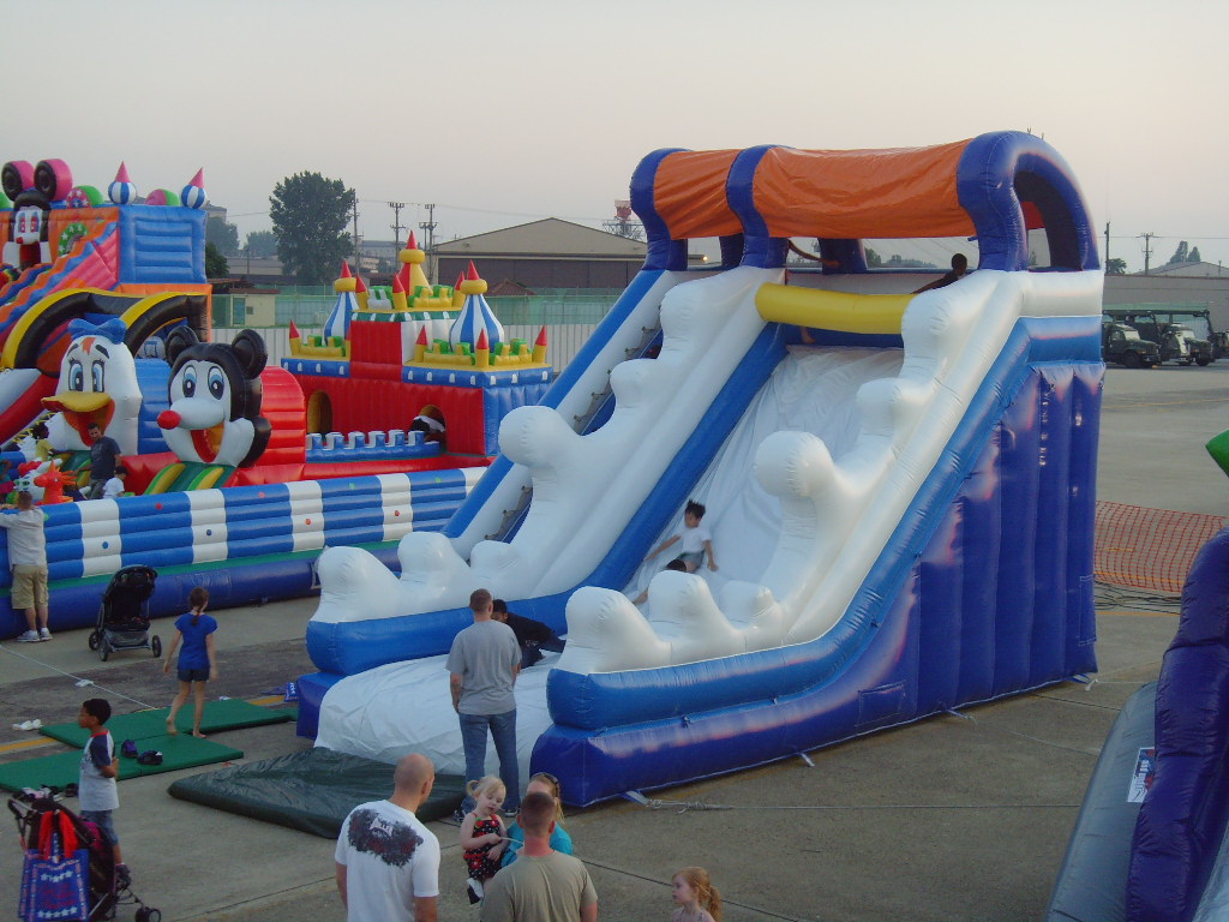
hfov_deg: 32.2
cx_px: 614
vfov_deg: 24.4
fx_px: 2130
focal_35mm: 60
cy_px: 461
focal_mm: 10.2
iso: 100
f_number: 3.9
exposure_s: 1/60
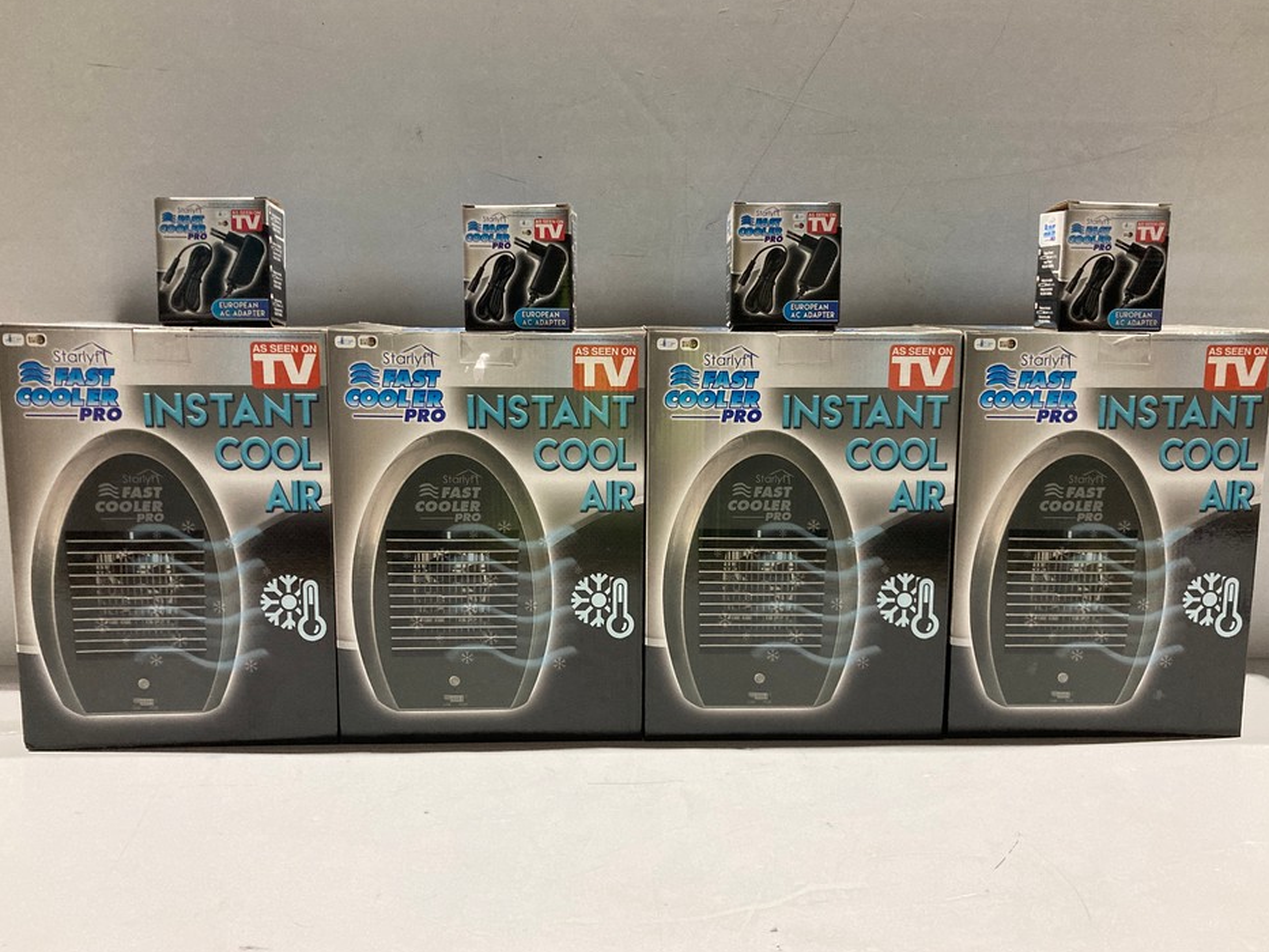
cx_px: 647
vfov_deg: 46.8
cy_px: 491
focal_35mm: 30
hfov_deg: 60.0
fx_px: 1100
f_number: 1.8
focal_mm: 3.99
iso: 320
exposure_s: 1/52
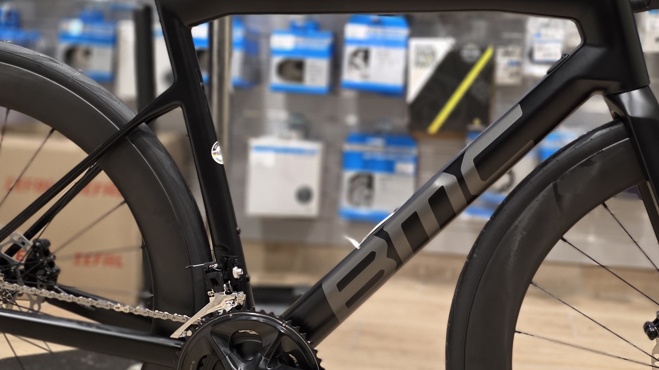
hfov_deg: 39.8
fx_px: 909
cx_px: 372
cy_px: 168
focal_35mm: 52
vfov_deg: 23.0
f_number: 1.7
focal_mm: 6.3
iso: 400
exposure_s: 1/100
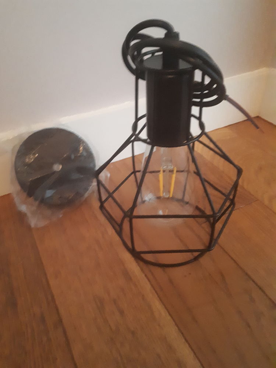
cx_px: 138
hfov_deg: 51.4
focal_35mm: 27
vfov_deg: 65.3
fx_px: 287
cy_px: 184
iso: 1250
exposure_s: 1/17
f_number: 1.9
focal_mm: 3.6
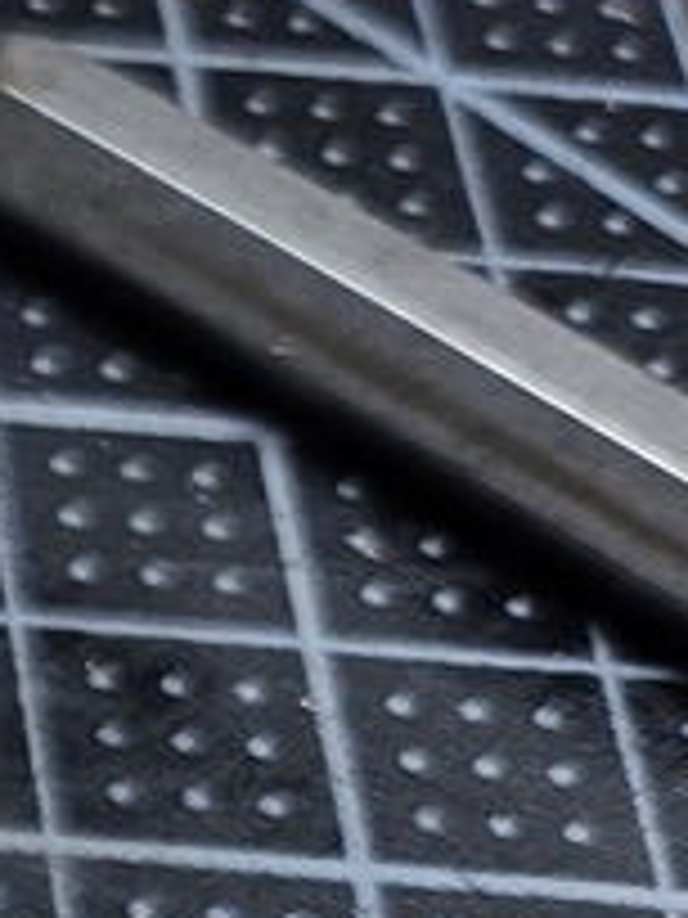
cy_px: 1170
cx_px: -1713
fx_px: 3737
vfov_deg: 13.5
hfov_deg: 8.1
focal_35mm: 141
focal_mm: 5
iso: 64
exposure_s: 1/120
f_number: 1.8
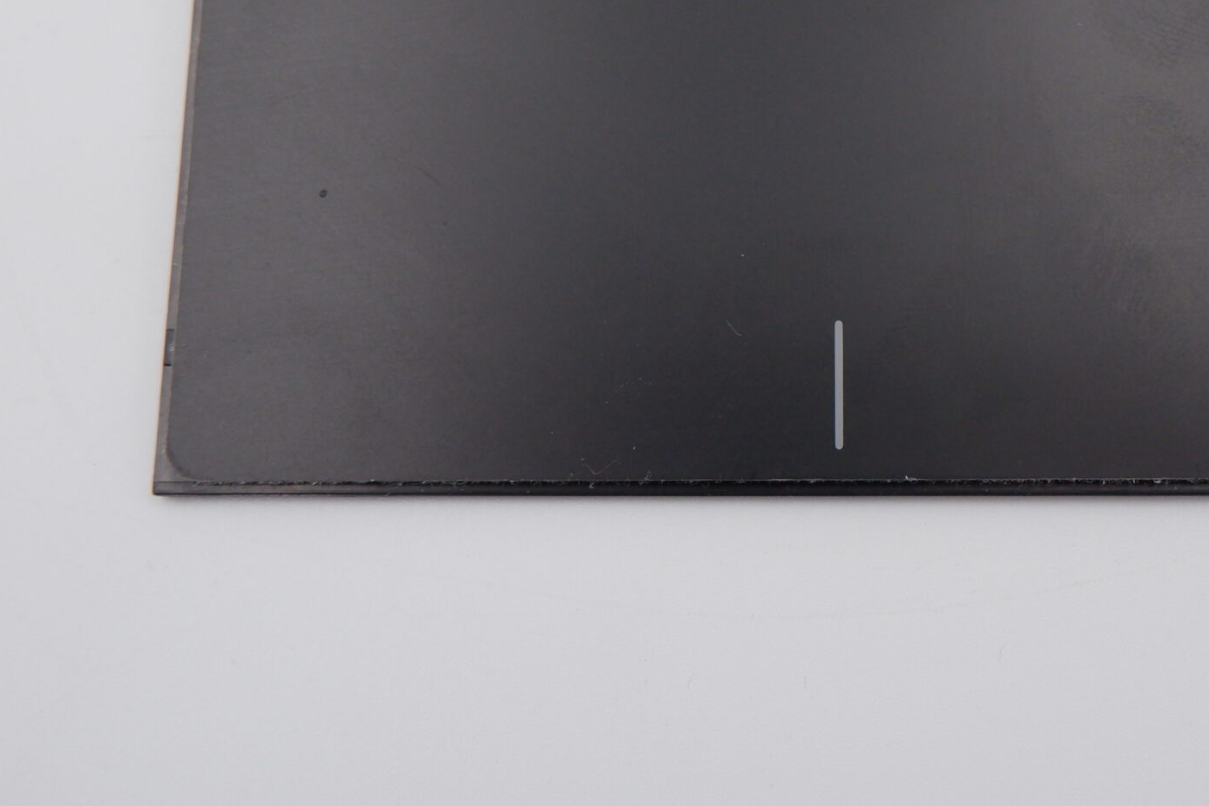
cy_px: 121
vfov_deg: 24.9
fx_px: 1780
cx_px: 824
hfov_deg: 37.0
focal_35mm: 53
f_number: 6.4
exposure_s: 1/450
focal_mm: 19.7
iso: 1250
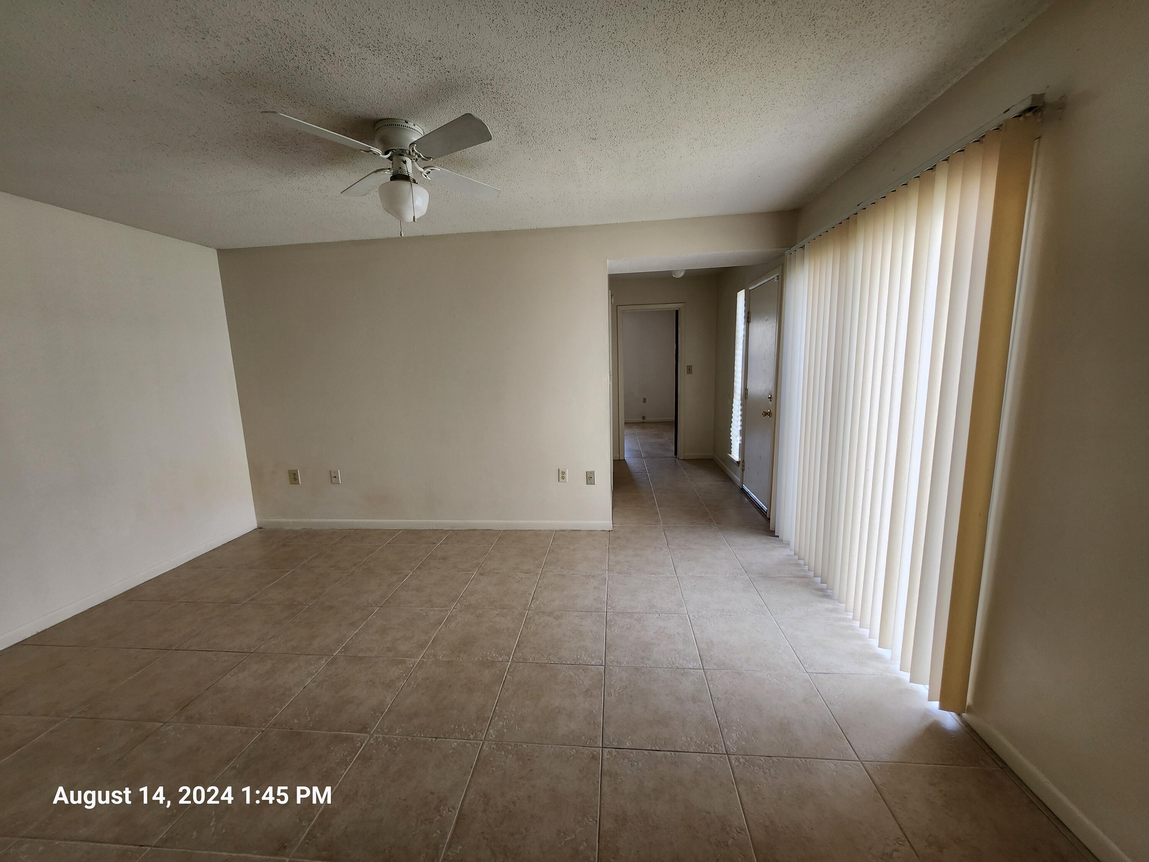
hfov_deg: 106.2
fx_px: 432
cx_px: 574
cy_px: 431
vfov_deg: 89.9
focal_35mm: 13
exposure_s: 1/60
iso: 50
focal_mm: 1.74
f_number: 2.2
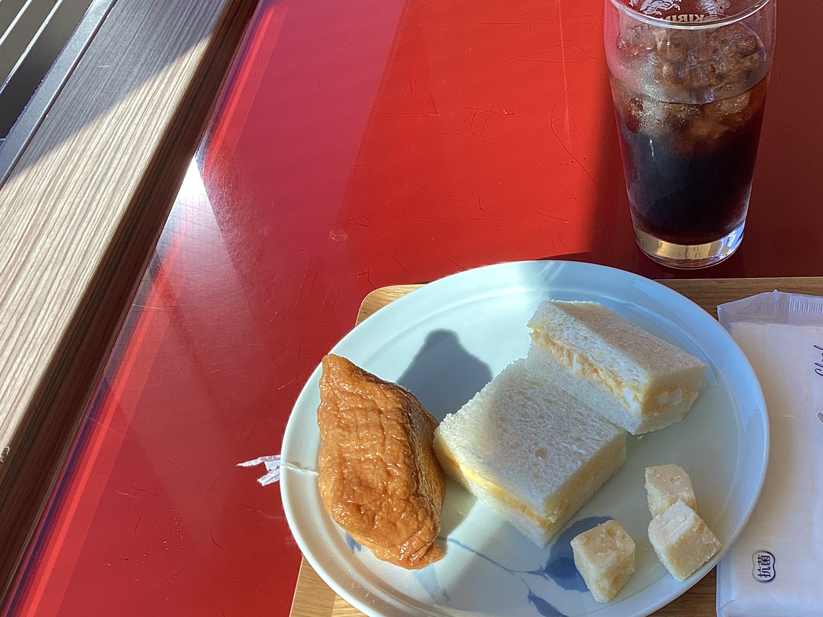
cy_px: 345
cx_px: 642
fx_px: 1189
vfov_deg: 29.1
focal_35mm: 50
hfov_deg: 37.0
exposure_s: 1/100
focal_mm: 3.3
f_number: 2.4
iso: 25
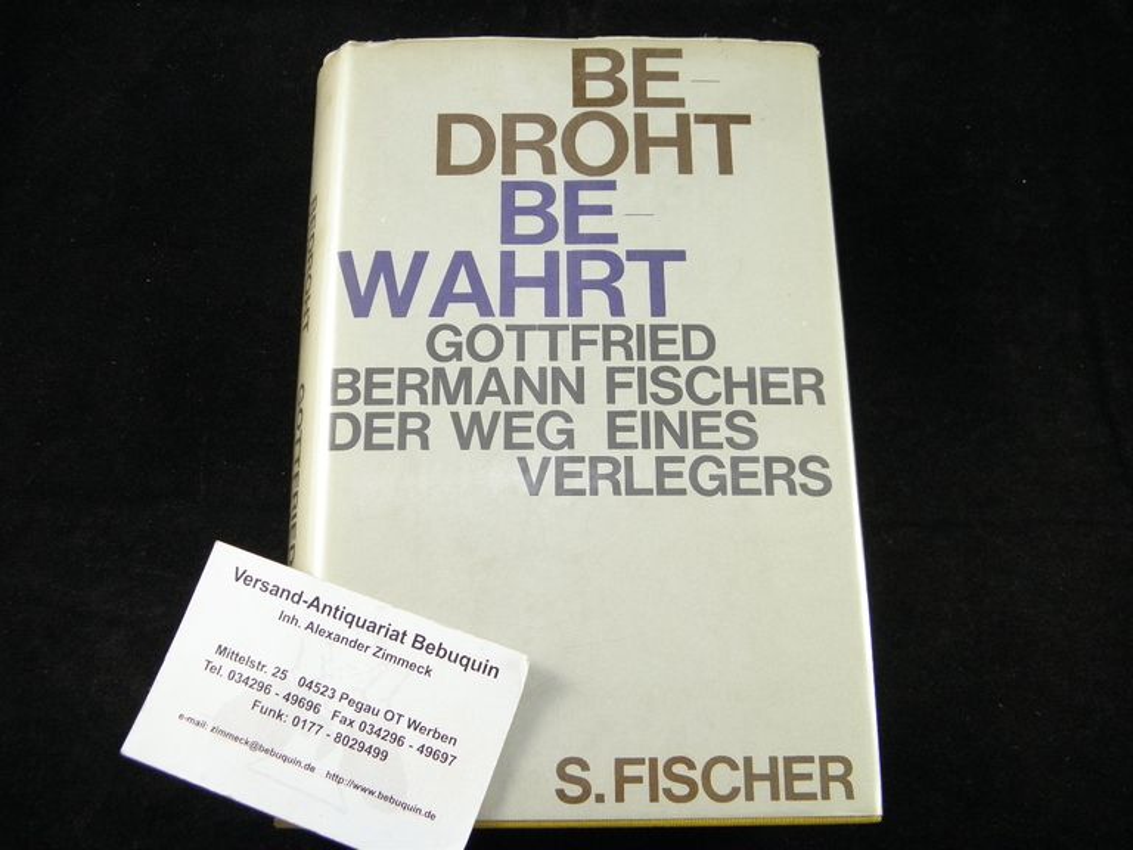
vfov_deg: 39.7
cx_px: 566
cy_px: 425
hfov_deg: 51.4
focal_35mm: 36
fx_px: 1178
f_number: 3.7
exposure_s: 1/40
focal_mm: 6.4
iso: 200
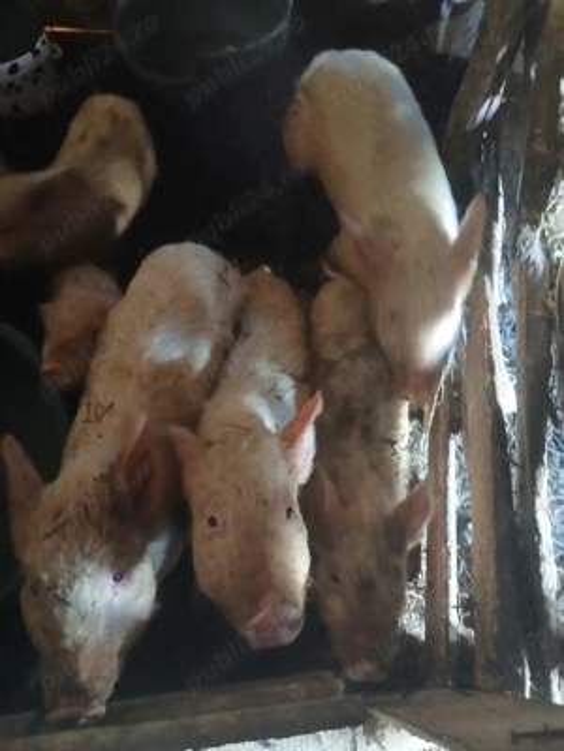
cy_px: 376
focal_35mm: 26
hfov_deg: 53.1
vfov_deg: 67.3
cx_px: 282
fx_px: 565
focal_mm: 3.98
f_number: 1.8
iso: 1000
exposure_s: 1/20
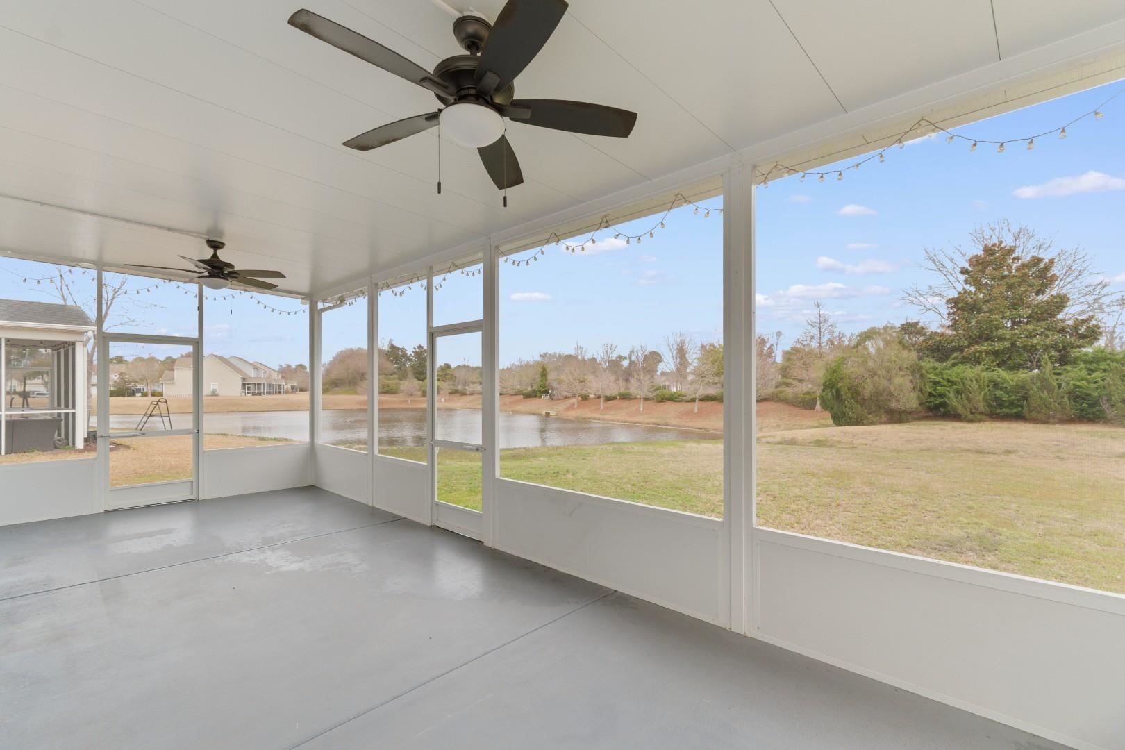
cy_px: 375
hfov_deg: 100.4
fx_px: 469
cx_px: 562
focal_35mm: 15
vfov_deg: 77.3
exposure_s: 1/80
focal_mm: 10
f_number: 4.5
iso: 100
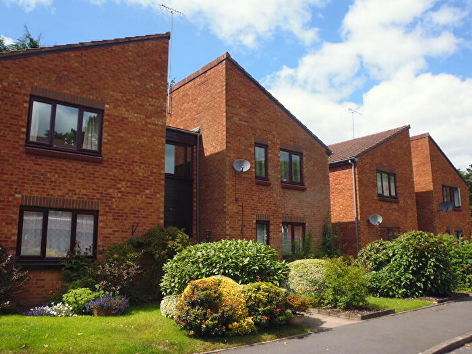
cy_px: 177
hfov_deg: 56.8
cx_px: 236
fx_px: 436
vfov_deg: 44.2
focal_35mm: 32
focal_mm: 5.6
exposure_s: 1/100
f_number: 10
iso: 100
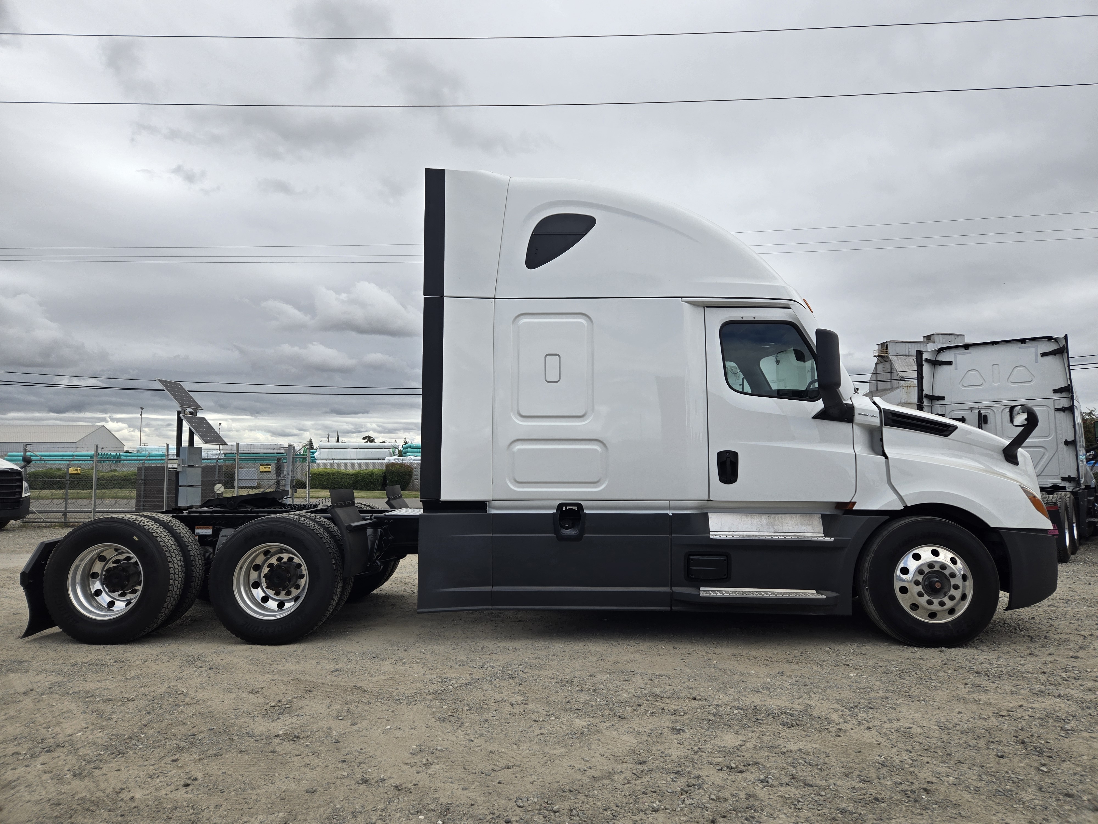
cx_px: 549
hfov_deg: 73.9
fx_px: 730
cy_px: 412
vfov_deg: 58.9
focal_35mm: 23
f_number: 1.8
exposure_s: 1/2005
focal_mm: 5.4
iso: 25
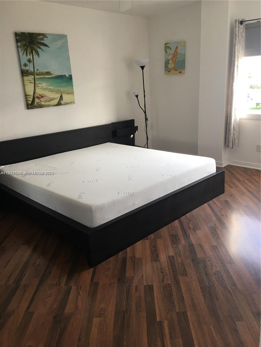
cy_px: 174
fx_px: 292
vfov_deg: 61.7
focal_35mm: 29
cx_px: 130
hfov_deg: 48.2
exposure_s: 1/30
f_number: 2.2
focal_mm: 4.15
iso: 25
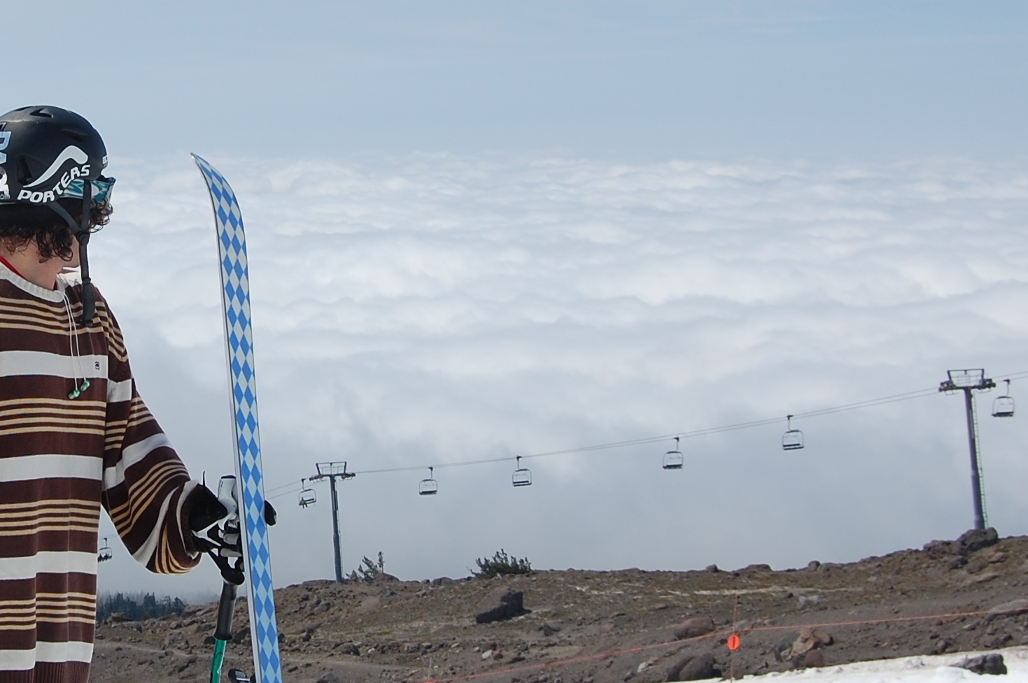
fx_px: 2454
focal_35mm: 86
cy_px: 224
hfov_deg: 23.1
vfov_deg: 15.8
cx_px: 104
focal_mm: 28
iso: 200
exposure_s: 1/500
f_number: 11
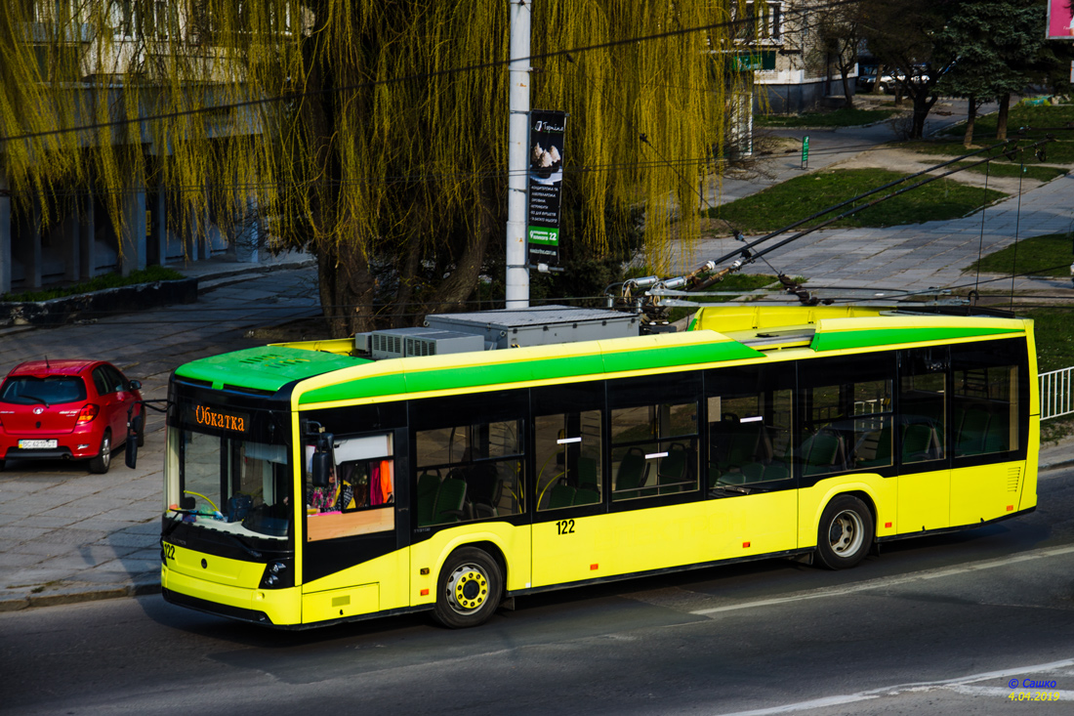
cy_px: 358
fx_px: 3132
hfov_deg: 19.5
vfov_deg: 13.0
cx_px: 537
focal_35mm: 105
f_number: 5.3
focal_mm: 70
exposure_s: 1/160
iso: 100
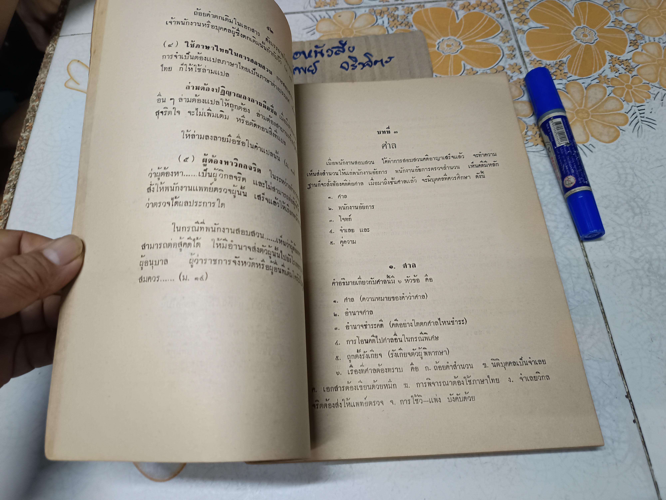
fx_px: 462
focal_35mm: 24
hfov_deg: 71.6
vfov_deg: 56.8
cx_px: 333
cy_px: 250
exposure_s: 1/33.3
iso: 868
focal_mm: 5.31
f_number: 1.7
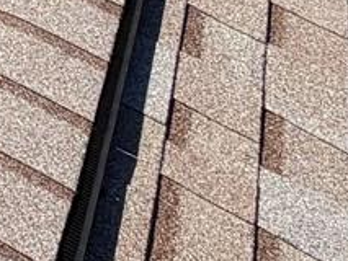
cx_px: -361
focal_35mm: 105
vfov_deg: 12.4
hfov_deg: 15.0
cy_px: -268
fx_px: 1056
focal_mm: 2.22
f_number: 2.2
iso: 20
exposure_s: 1/1087
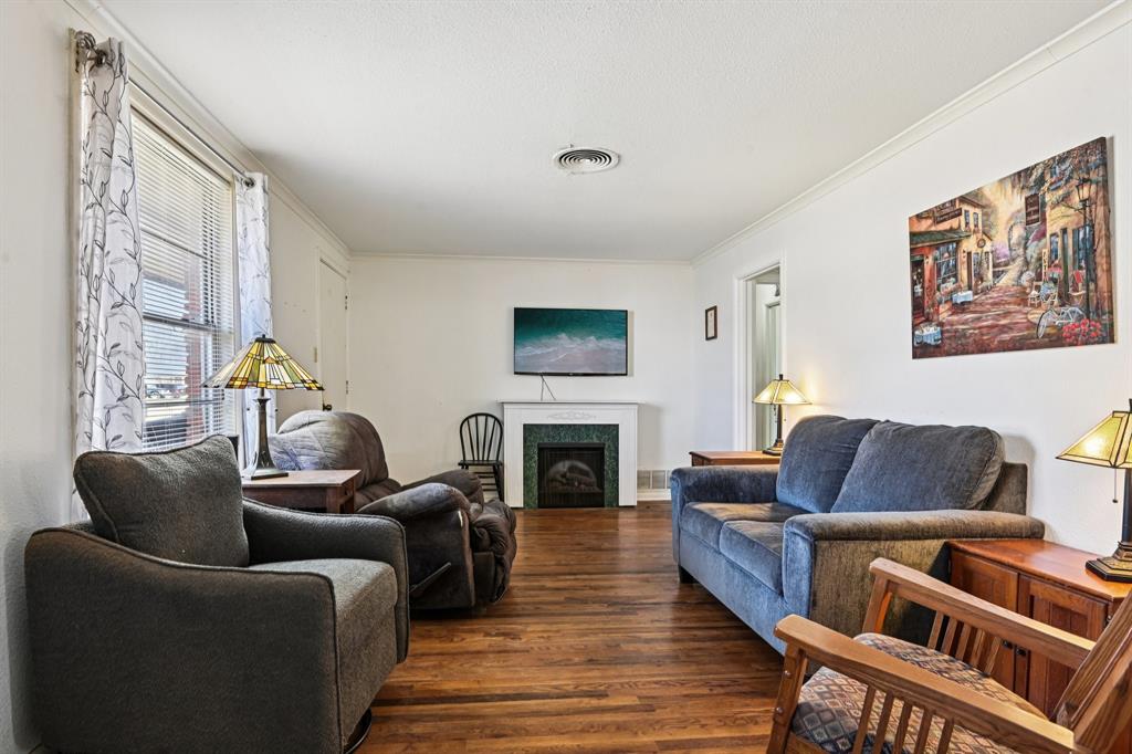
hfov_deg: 86.9
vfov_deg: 64.5
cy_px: 377
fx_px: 597
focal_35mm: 19
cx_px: 566
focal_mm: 19
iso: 400
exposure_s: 1/6
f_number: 8
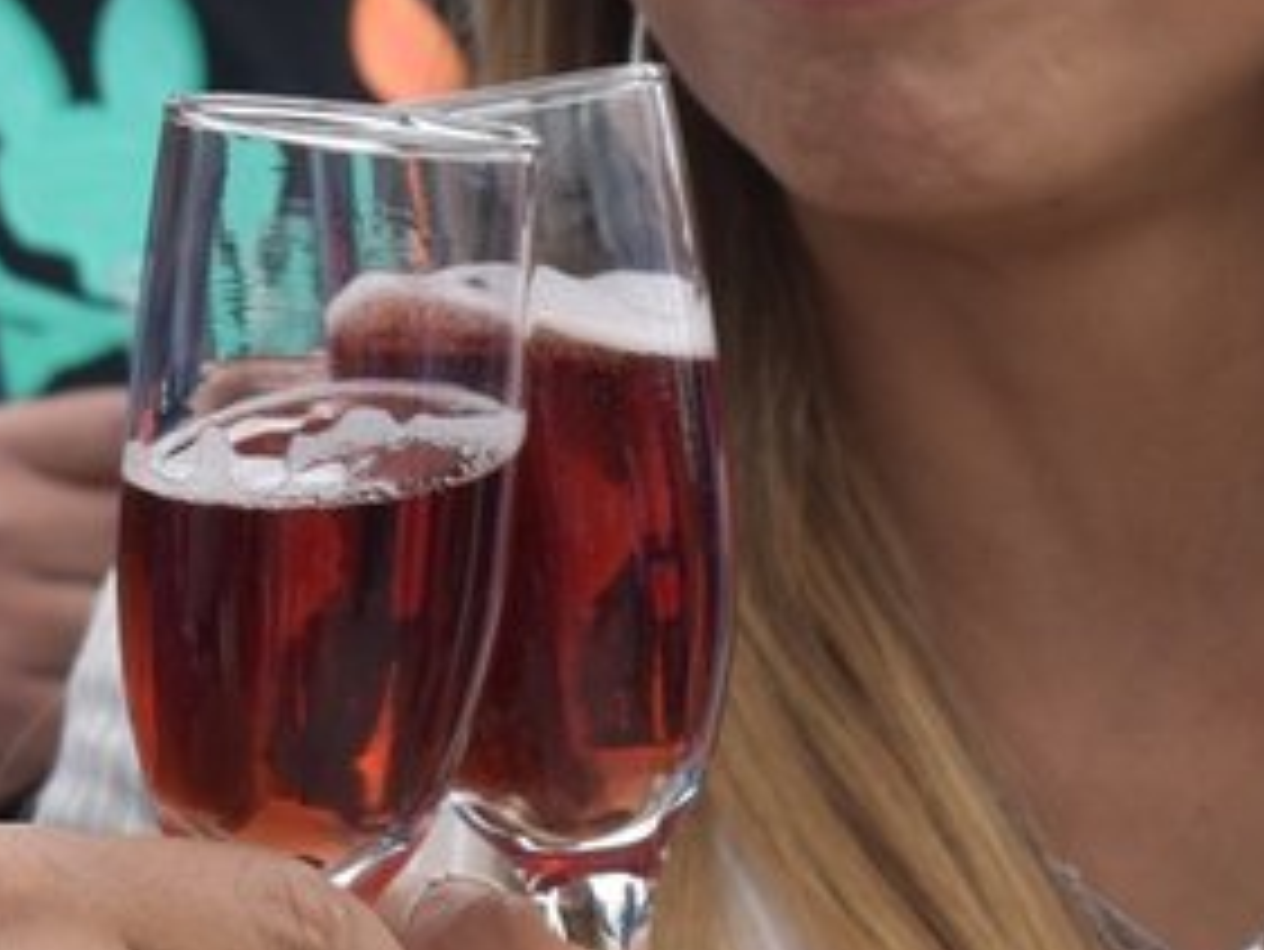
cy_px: 914
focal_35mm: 339
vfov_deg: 4.4
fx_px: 12386
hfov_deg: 5.8
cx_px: 270
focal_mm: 55
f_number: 8
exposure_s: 1/500
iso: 400
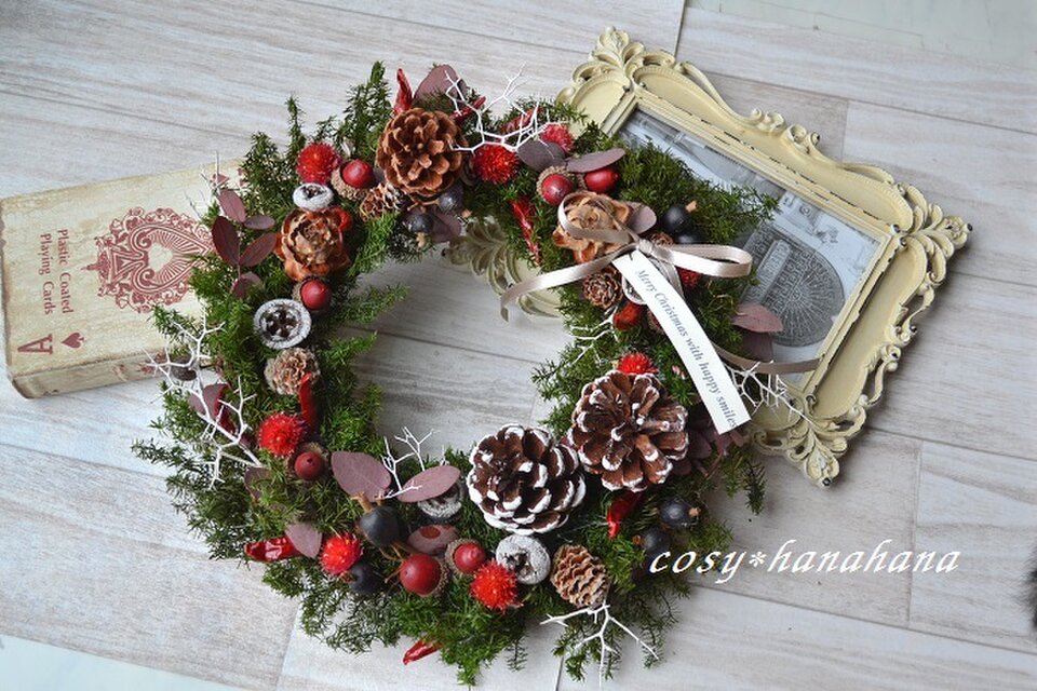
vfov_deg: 31.9
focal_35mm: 42
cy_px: 346
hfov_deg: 46.4
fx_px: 1210
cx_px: 518
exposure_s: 1/25
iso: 400
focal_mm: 28
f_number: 4.5
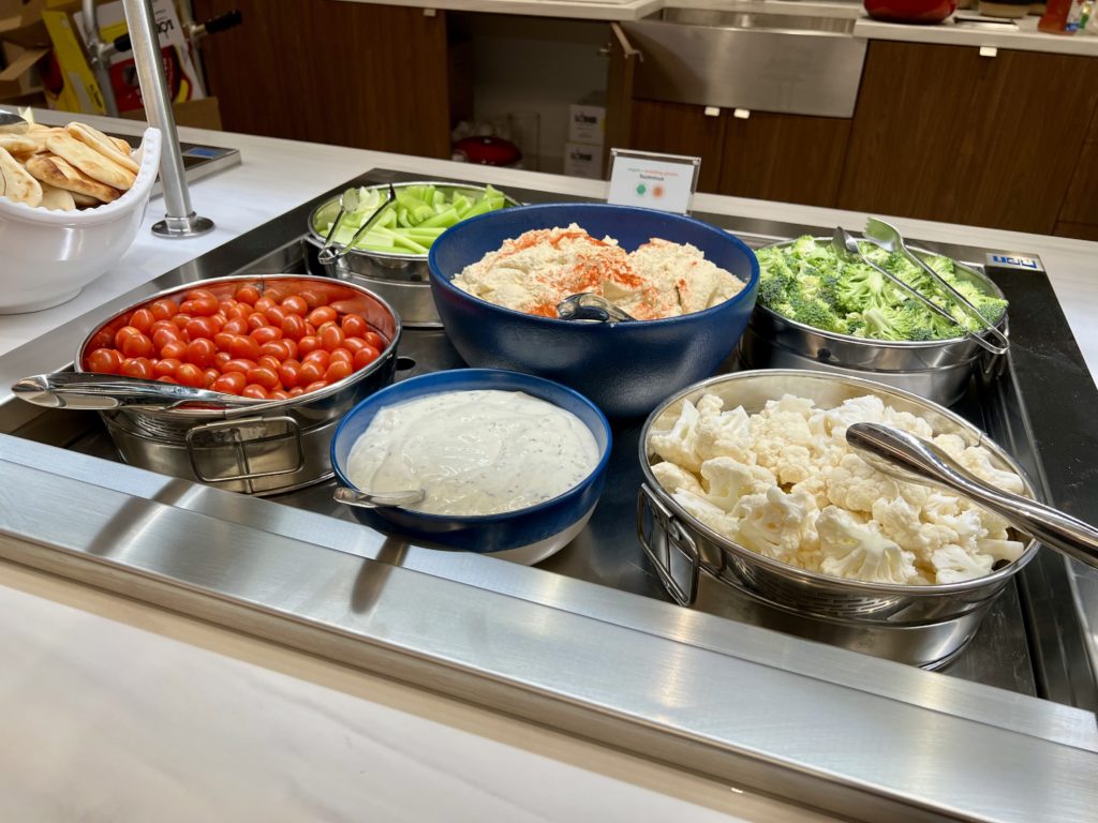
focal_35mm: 26
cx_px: 549
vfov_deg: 53.1
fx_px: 825
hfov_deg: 67.3
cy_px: 412
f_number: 1.5
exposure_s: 1/115
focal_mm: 5.7
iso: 64
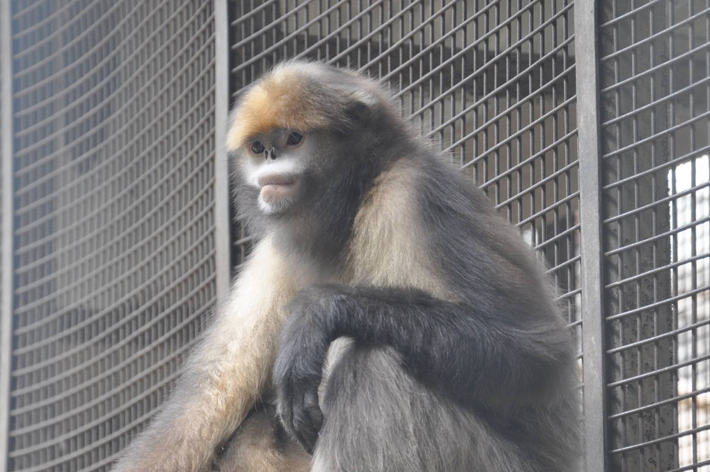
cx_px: 311
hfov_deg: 11.8
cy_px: 312
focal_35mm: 175
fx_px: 3441
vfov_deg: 7.8
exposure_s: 1/60
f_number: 5.6
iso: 720
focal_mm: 85
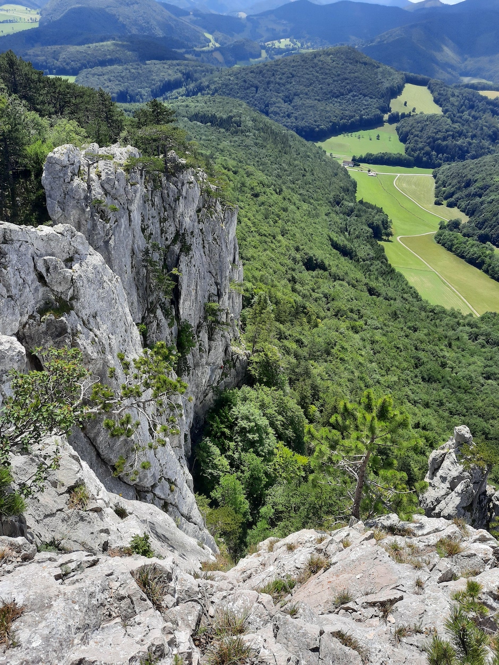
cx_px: 250
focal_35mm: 25
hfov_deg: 54.9
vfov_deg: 69.4
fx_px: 480
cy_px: 332
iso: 32
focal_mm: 4.6
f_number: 2
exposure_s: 1/506
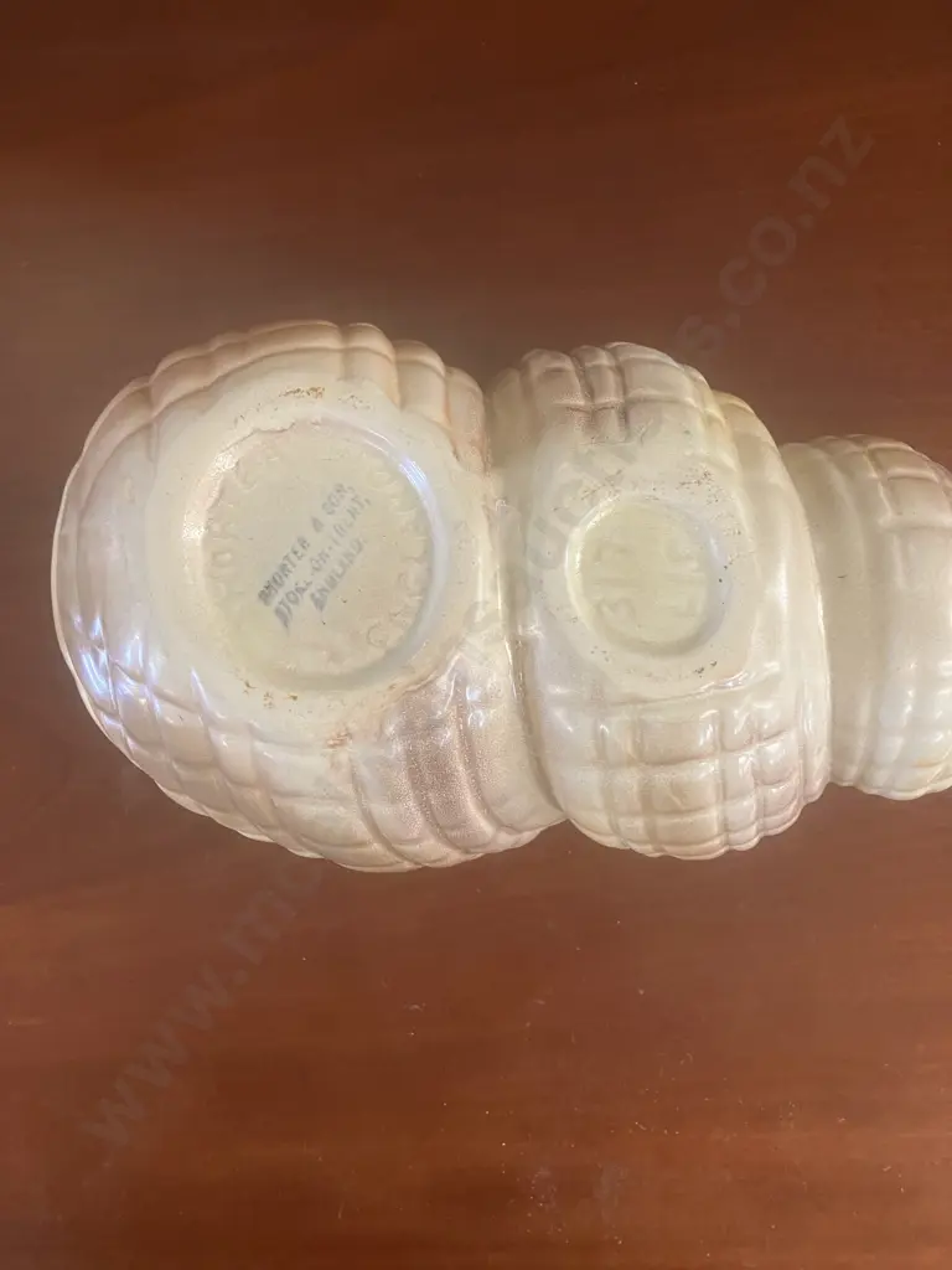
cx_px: 476
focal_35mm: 28
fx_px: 1027
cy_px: 635
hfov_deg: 49.7
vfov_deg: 63.4
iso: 250
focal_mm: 3.99
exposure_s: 1/50
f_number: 1.8
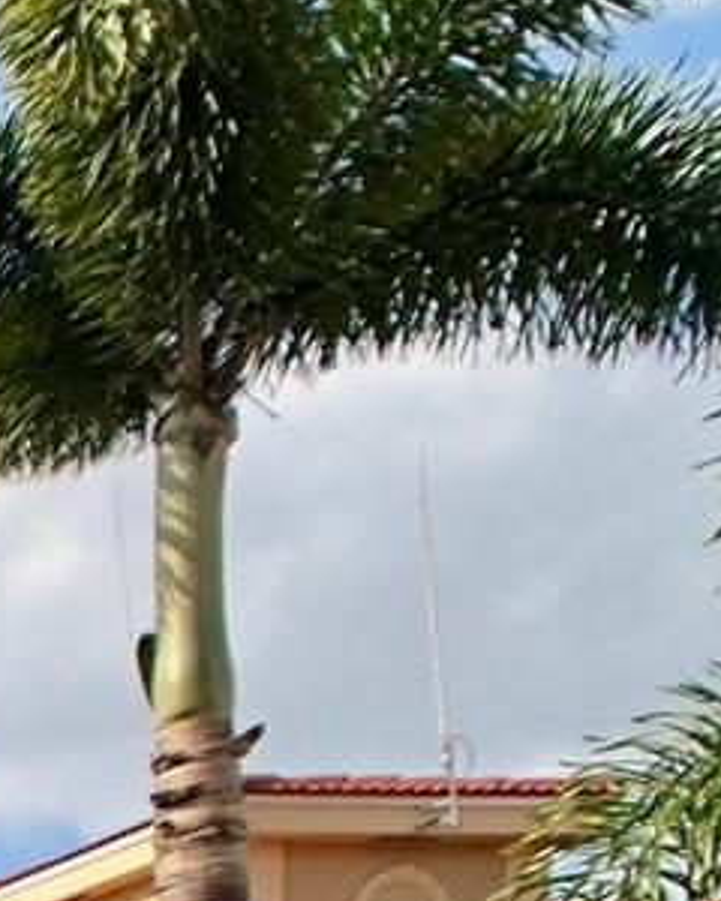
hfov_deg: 8.4
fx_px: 3894
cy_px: 1595
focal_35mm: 146
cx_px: -1628
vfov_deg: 12.2
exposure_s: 1/1600
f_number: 1.8
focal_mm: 4
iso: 20
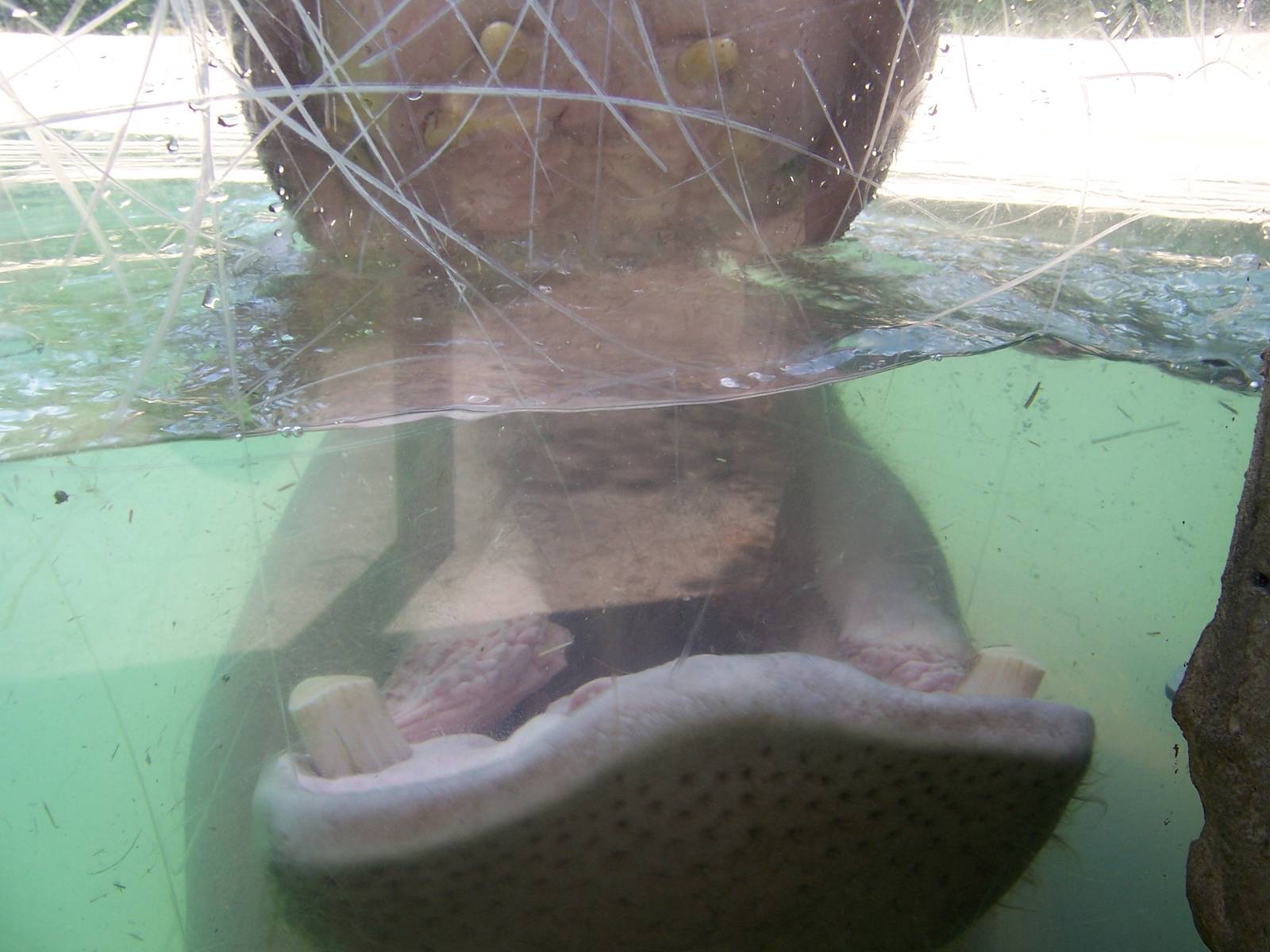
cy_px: 476
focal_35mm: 33
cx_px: 635
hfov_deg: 55.4
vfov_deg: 42.9
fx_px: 1211
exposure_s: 1/180
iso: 80
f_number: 3.4
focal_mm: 5.5
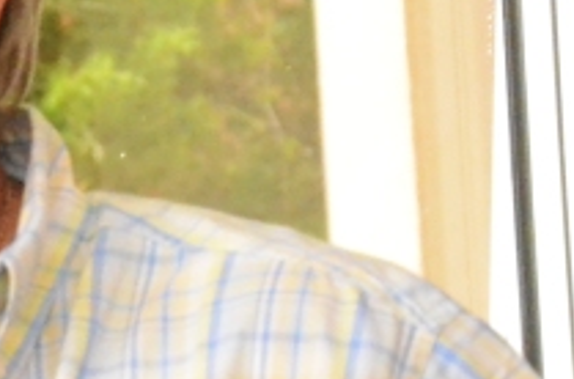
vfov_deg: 4.1
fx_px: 5269
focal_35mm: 331
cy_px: 368
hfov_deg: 6.0
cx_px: -725
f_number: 5.6
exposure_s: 1/250
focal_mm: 45
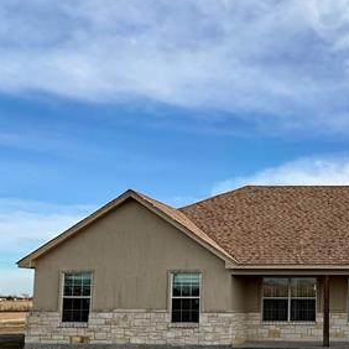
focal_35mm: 45
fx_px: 513
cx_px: 374
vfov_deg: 36.7
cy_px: 259
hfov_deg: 33.3
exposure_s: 1/1431
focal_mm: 2.22
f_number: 2.2
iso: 50
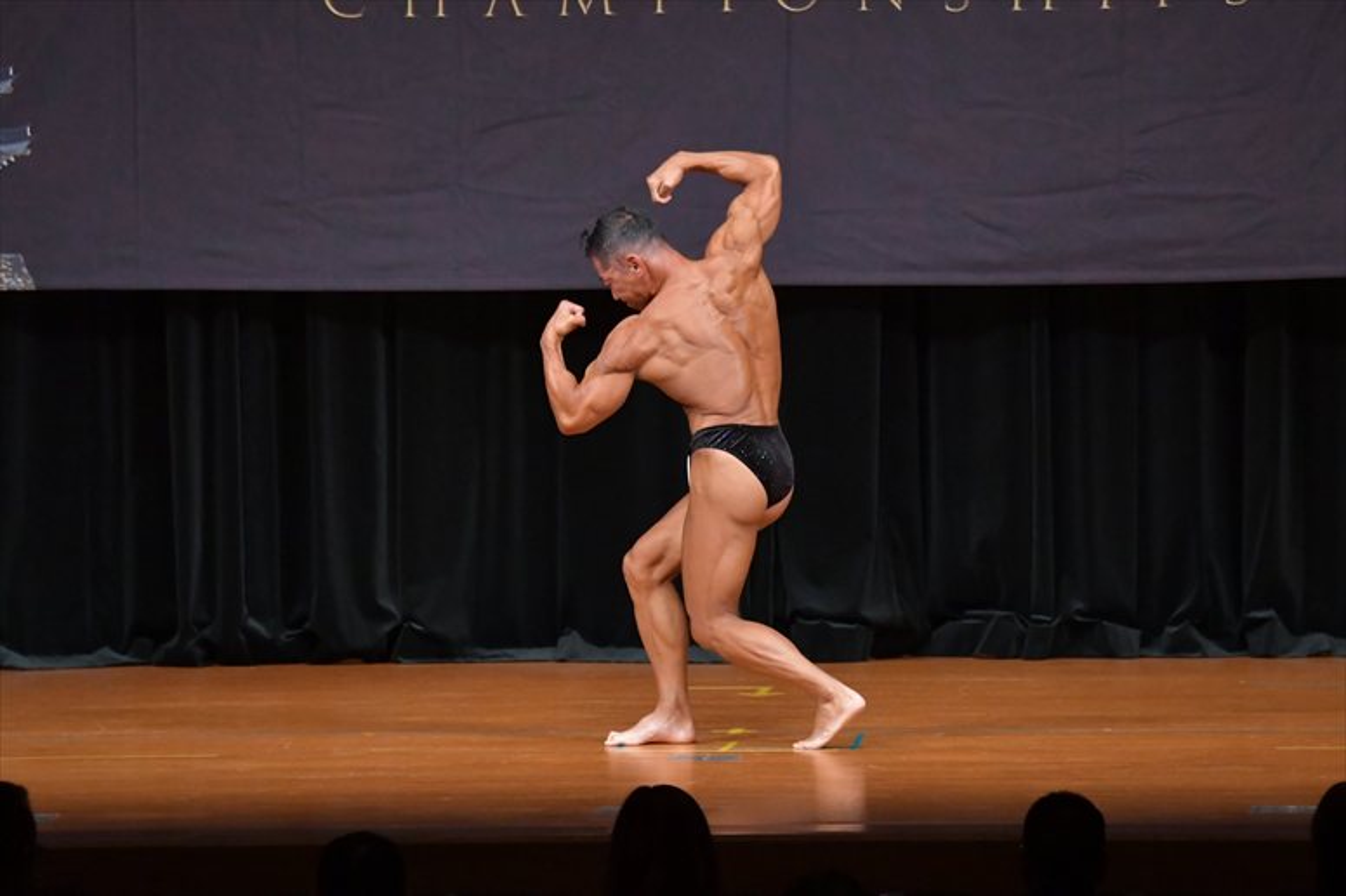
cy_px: 448
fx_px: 8969
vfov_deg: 5.7
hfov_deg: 8.6
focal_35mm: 240
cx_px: 673
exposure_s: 1/400
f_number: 5.6
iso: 5000
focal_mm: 160
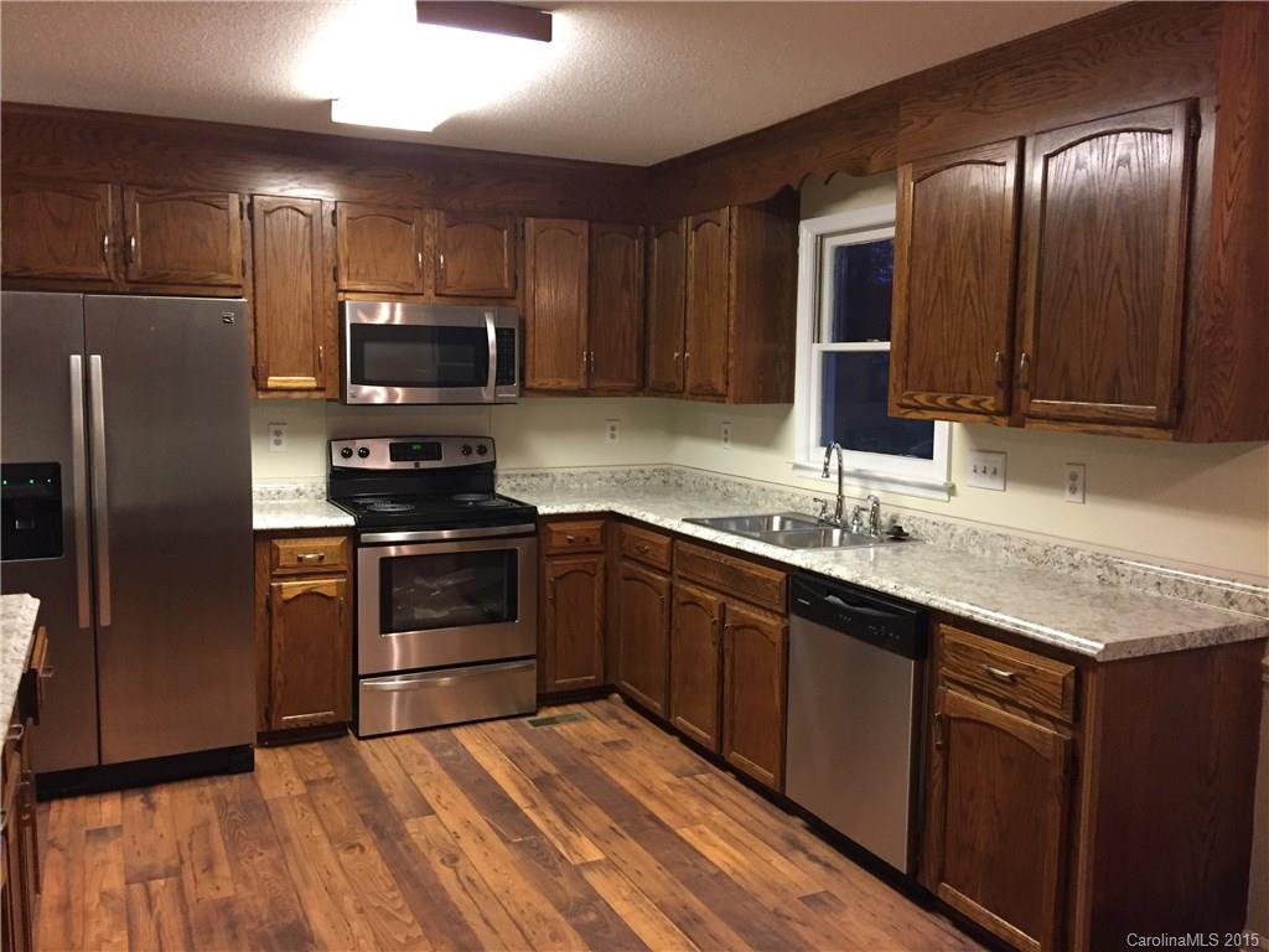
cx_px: 634
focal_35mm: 29
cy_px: 476
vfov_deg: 48.2
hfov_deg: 61.7
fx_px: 1063
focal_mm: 4.15
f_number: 2.2
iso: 250
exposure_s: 1/30
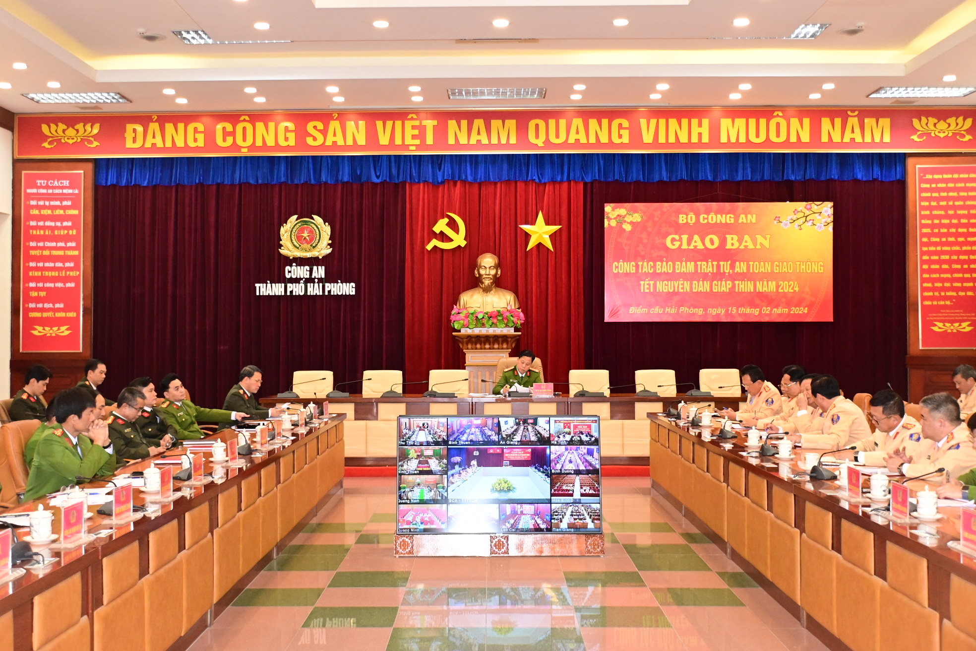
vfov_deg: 33.4
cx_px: 488
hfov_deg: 48.5
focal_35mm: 40
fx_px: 1084
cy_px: 326
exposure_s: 1/200
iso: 3200
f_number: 4.5
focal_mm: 27
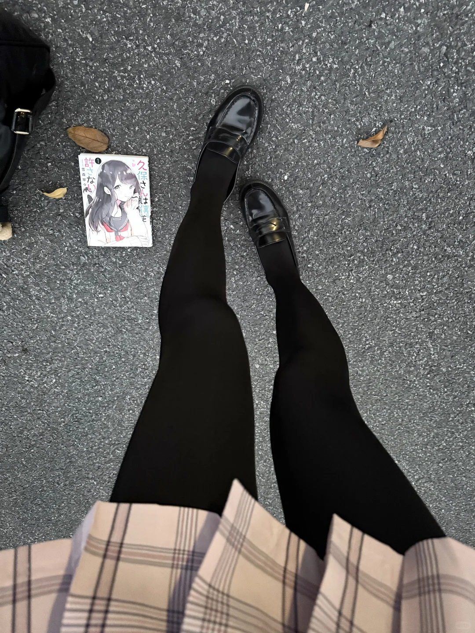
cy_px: 316
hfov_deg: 56.8
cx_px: 238
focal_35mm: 24
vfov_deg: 71.6
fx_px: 439
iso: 1600
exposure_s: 1/29
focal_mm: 6.76
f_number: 1.78
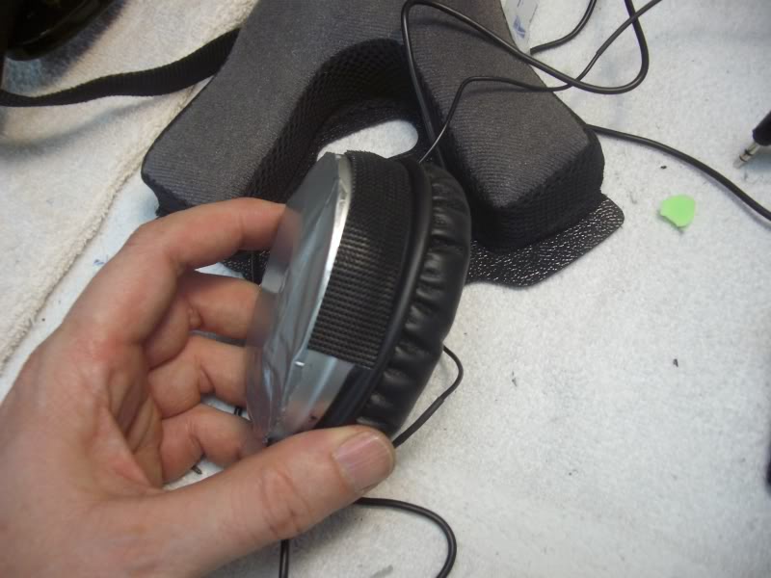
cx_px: 386
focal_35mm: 35
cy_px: 289
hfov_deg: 52.6
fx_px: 780
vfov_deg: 40.7
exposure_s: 1/50
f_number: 2.6
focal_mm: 5.8
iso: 100
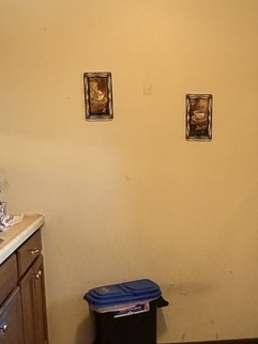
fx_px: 468
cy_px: 234
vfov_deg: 39.9
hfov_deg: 30.6
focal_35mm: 47
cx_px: 169
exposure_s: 1/60
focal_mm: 2.22
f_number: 2.2
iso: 400
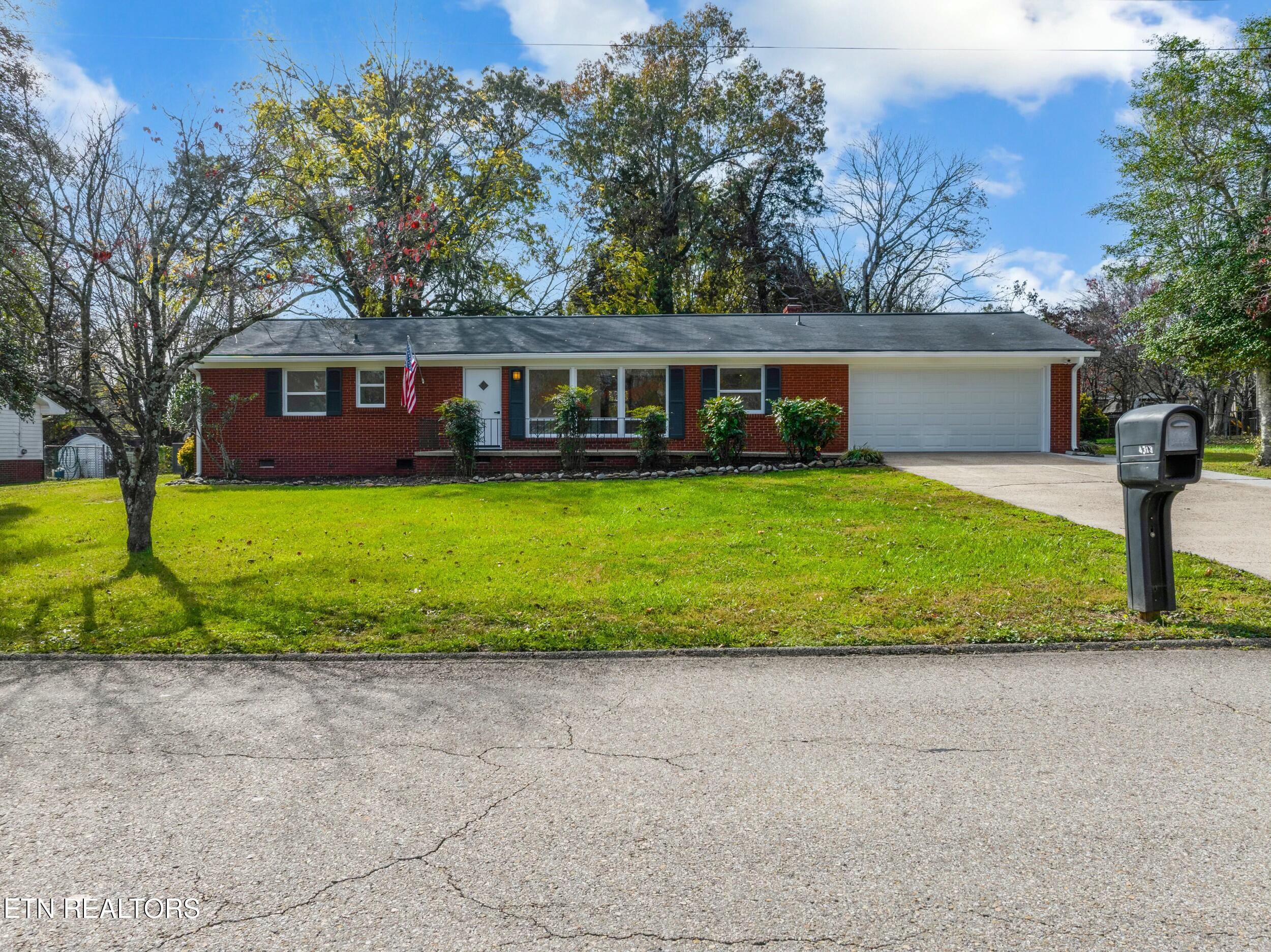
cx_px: 636
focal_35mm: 24
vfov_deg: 56.8
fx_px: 881
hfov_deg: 71.6
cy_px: 476
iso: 100
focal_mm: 12.29
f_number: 8
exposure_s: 1/200
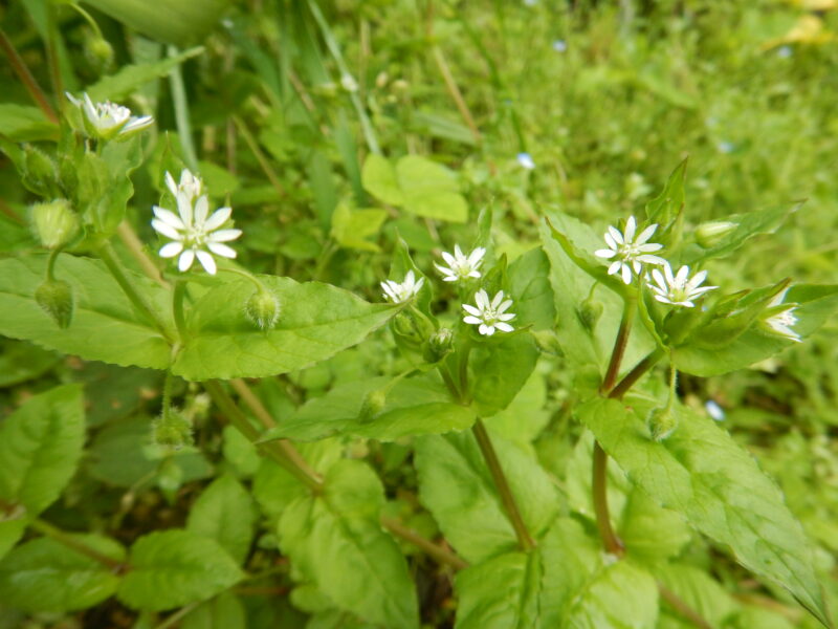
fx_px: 581
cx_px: 419
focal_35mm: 24
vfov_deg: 56.8
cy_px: 314
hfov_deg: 71.6
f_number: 2.8
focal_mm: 4.3
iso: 180
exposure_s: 1/250
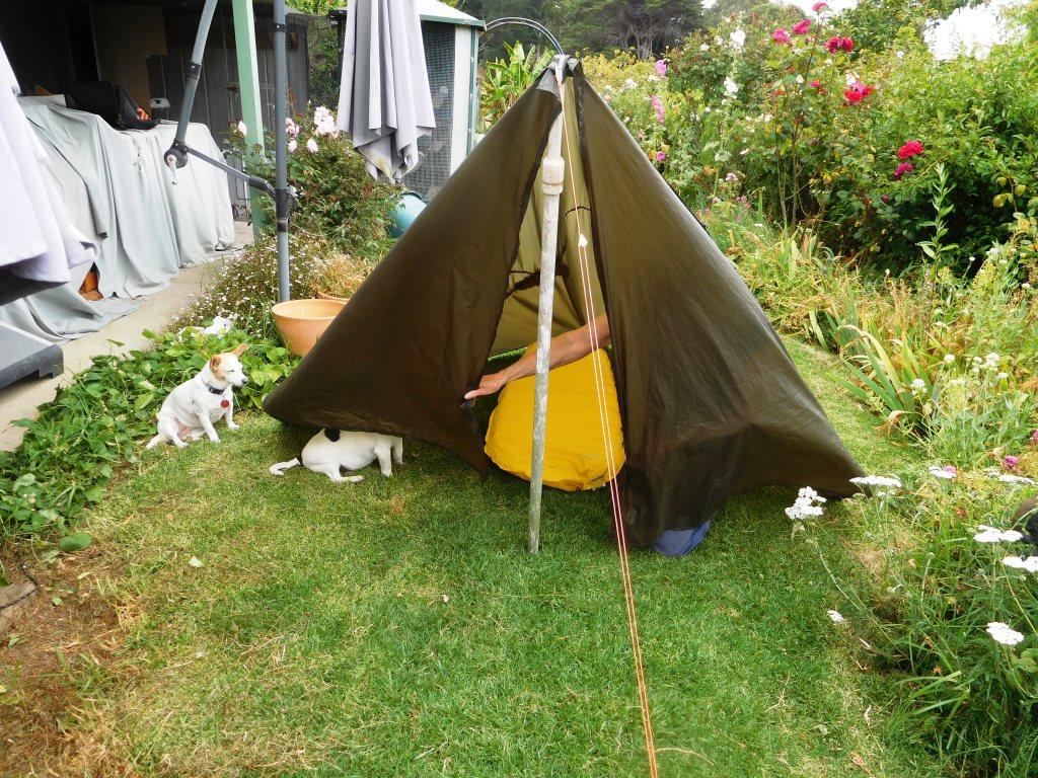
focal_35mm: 25
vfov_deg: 54.9
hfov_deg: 69.4
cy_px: 389
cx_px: 519
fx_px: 750
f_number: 3.4
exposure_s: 1/320
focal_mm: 4.5
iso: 125
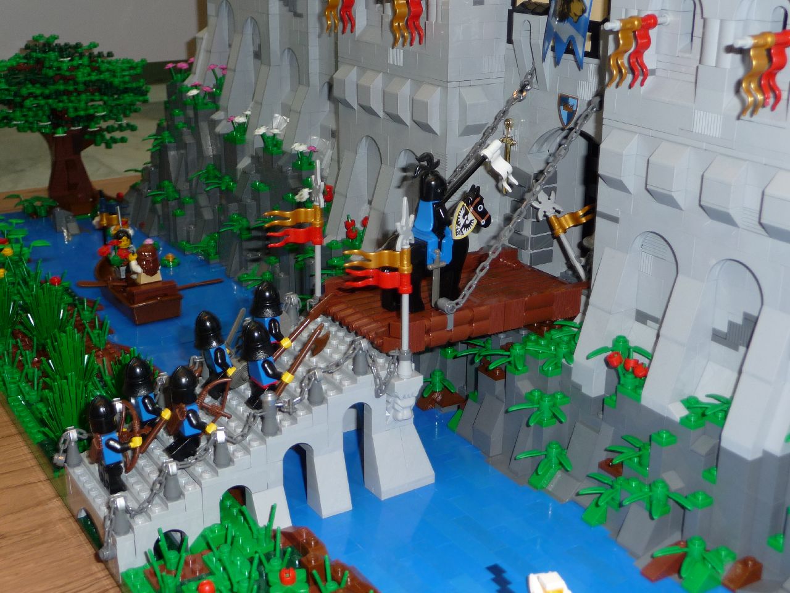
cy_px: 296
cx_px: 395
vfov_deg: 30.3
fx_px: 1095
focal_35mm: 48
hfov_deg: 39.7
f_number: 4.2
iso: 100
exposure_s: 1/30
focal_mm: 8
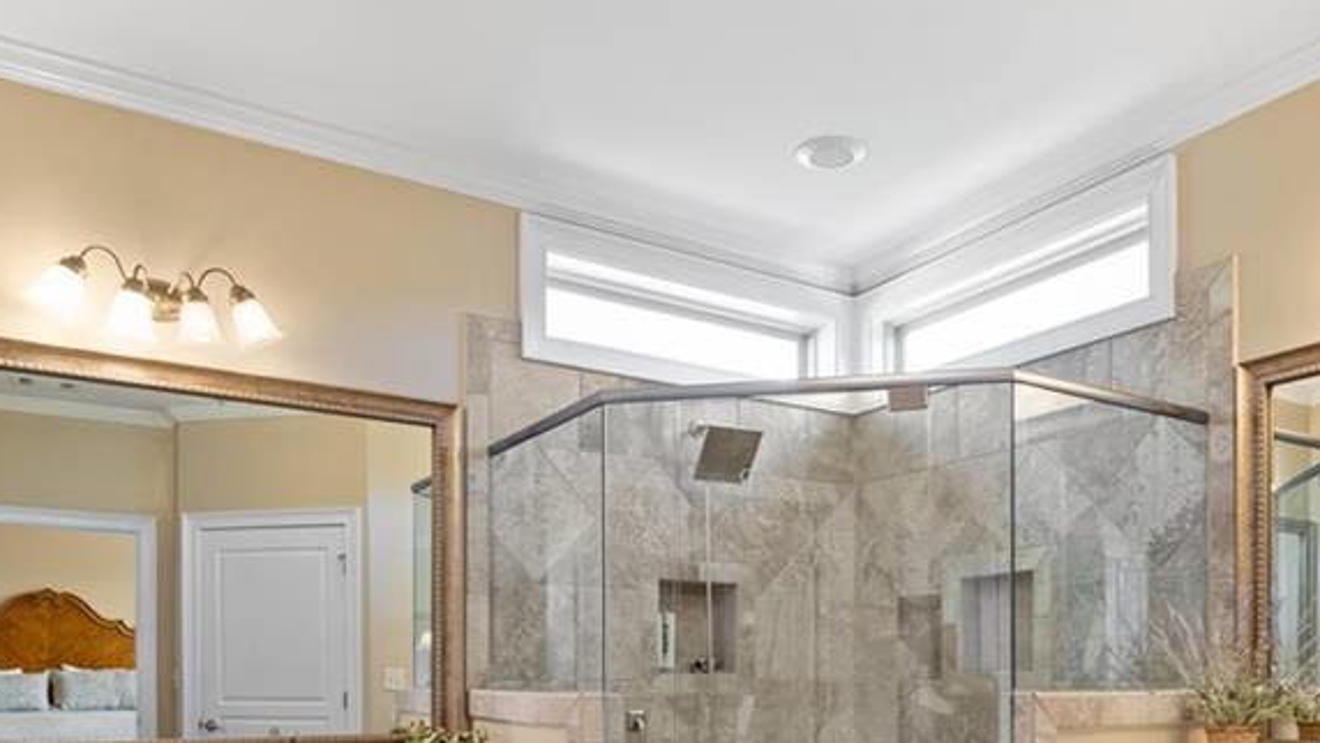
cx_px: 725
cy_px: 685
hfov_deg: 62.6
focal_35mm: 31
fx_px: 1083
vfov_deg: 35.4
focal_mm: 16.5
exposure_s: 1/40
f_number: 6.3
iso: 1250
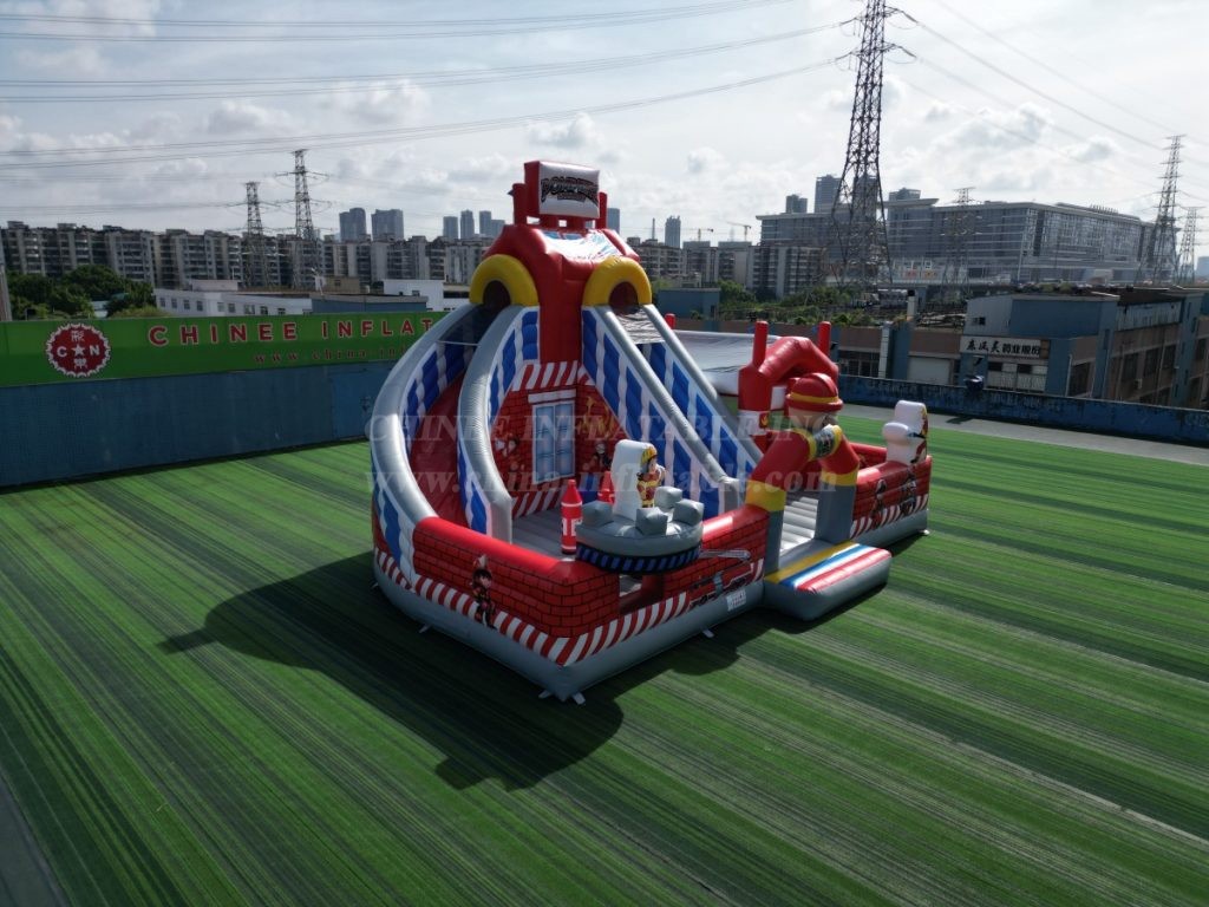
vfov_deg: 56.8
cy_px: 454
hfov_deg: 71.6
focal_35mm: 24
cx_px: 604
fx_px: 838
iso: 110
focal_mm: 6.72
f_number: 1.7
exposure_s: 1/4000
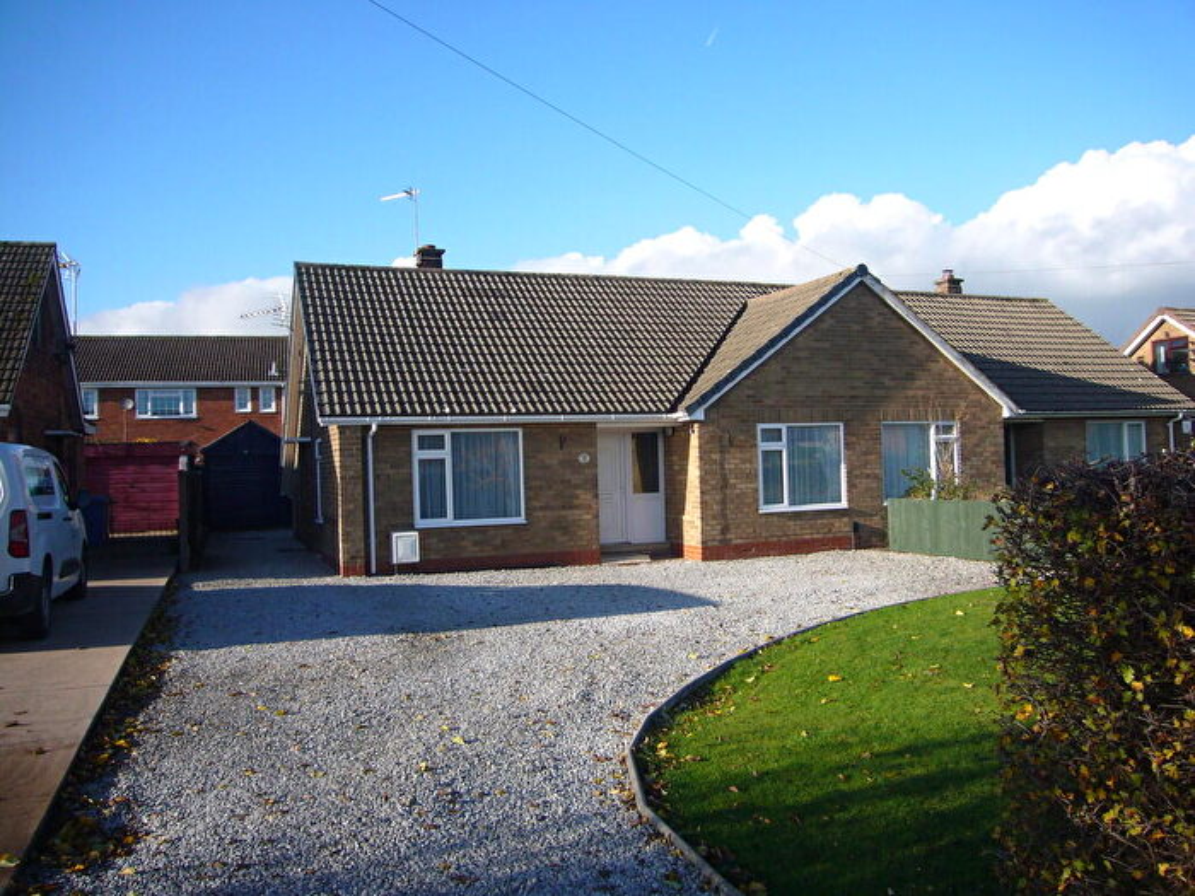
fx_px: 967
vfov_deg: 49.7
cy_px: 448
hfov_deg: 63.4
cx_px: 598
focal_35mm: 28
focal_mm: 4.6
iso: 80
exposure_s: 1/250
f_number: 5.6
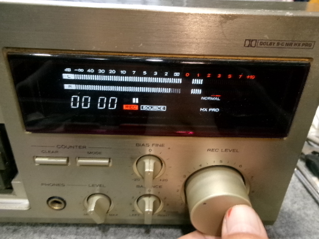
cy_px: 120
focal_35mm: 28
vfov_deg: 49.7
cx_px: 160
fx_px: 258
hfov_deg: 63.4
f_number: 3.9
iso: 723
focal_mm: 5.1
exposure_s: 1/34
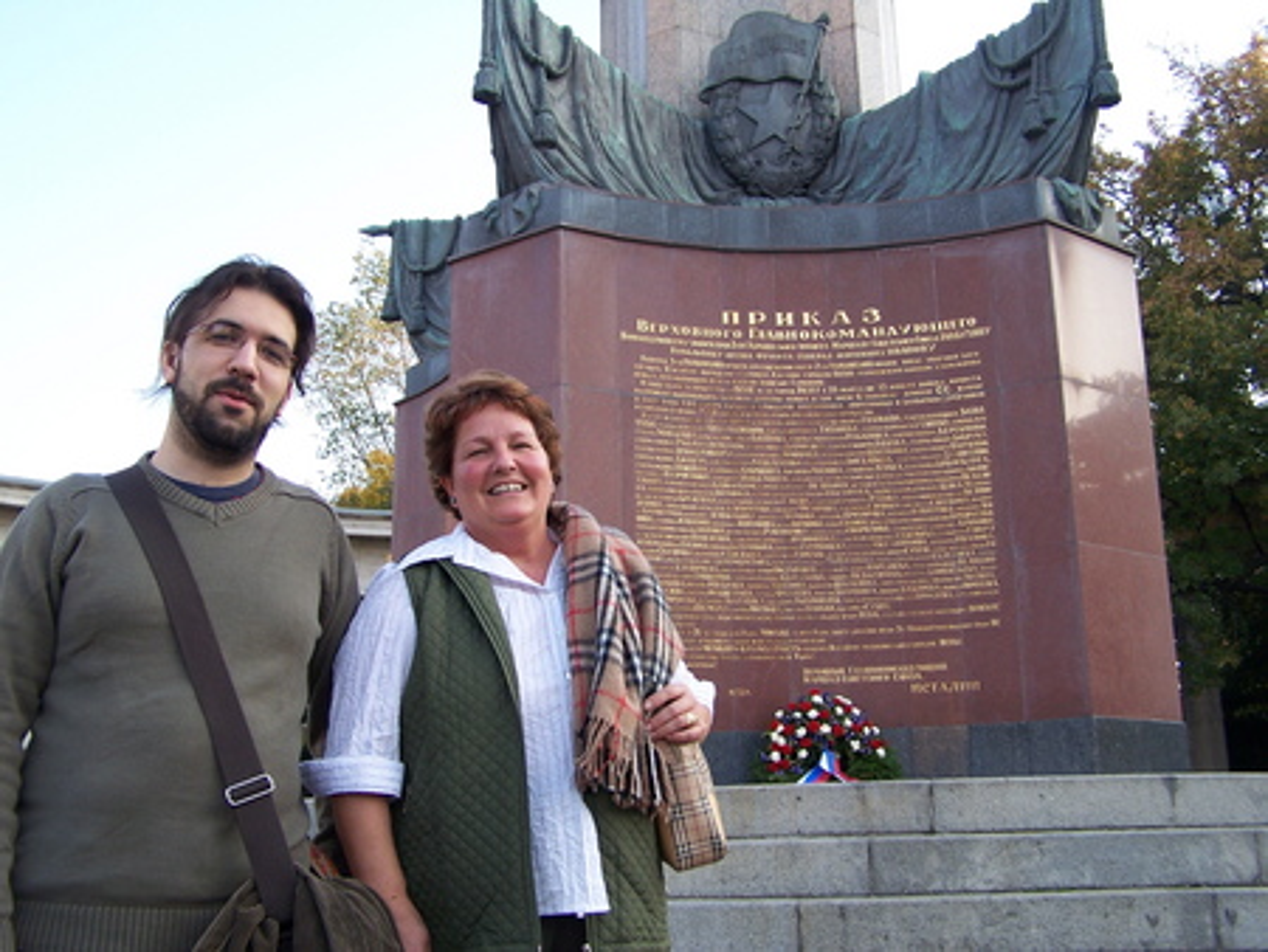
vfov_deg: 37.8
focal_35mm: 38
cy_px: 476
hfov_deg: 49.0
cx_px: 634
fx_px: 1393
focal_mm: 6.3
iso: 80
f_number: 2.8
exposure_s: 1/125
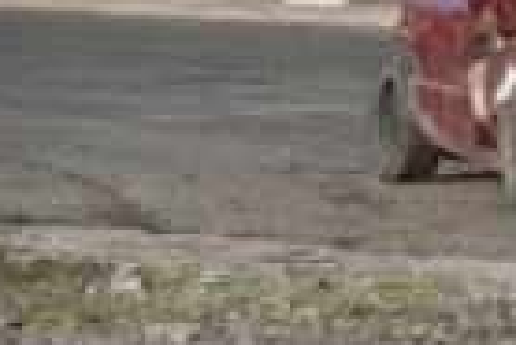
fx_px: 13334
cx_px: 1032
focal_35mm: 929
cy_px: -104
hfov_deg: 2.2
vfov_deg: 1.5
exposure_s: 1/1000
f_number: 6
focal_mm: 135
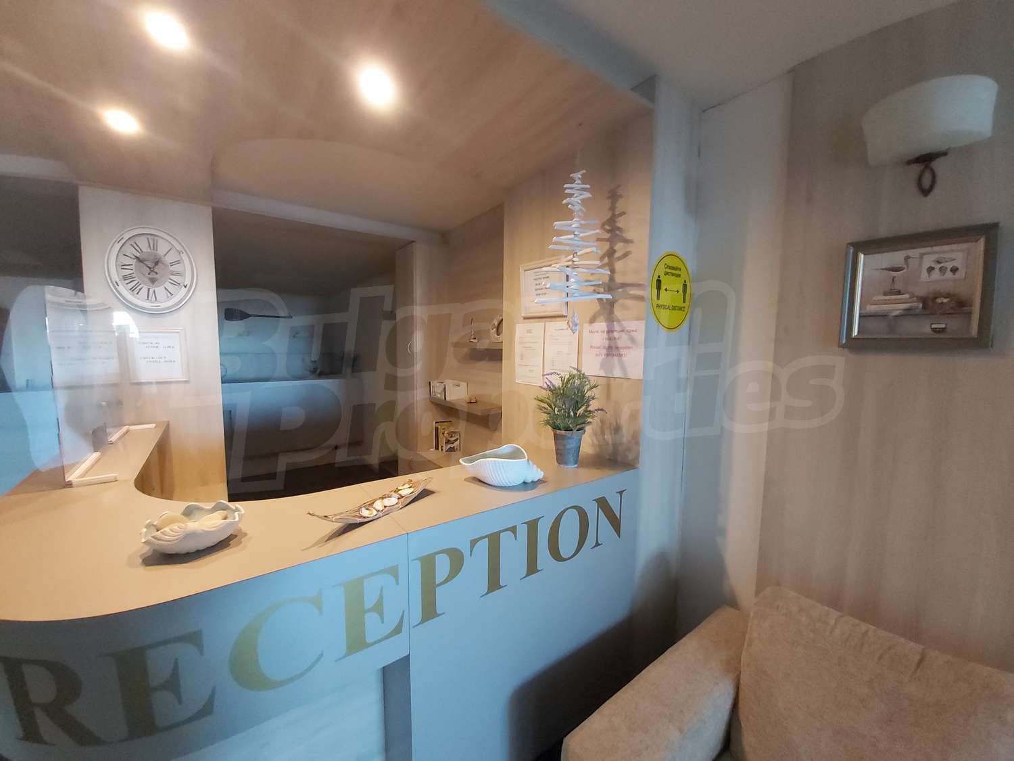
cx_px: 507
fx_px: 352
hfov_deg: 110.5
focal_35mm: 12
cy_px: 380
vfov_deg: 94.5
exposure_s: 1/25
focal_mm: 1.42
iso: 200
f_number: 2.2
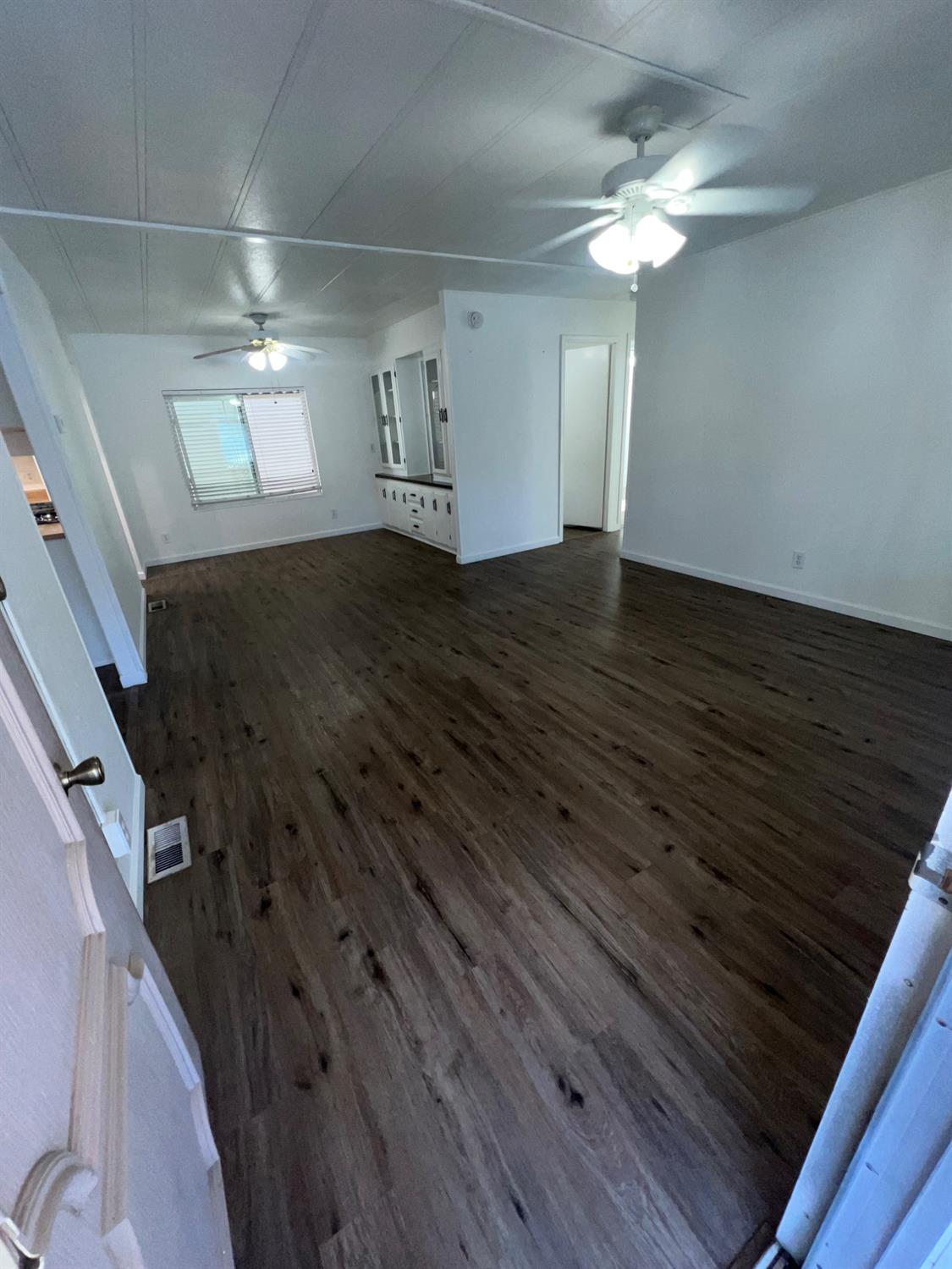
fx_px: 477
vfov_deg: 106.2
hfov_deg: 89.9
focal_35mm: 13
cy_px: 634
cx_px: 476
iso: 64
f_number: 1.8
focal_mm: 1.57
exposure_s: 1/76
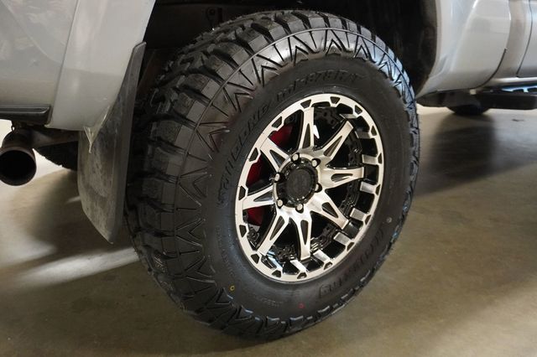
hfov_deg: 62.0
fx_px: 447
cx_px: 268
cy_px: 178
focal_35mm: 30
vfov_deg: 43.6
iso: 6400
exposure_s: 1/60
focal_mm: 20
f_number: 4
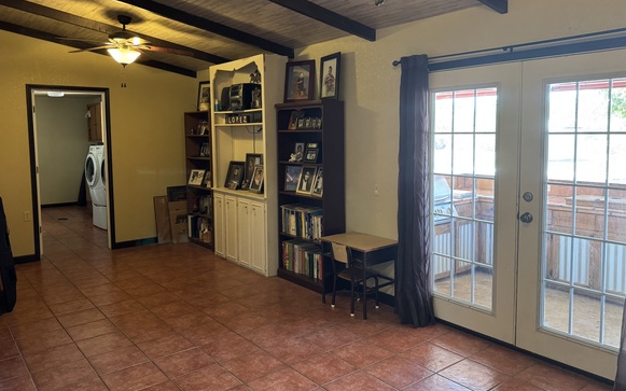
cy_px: 169
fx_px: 478
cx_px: 315
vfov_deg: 44.4
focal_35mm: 28
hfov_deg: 66.5
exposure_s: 1/60
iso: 400
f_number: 1.78
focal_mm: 6.76
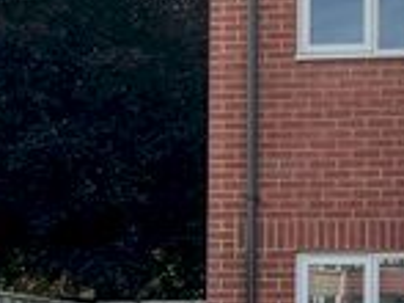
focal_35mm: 62
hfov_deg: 28.5
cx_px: 440
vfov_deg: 22.6
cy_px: 307
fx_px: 723
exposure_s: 1/332
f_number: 1.8
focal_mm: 1.57
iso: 32
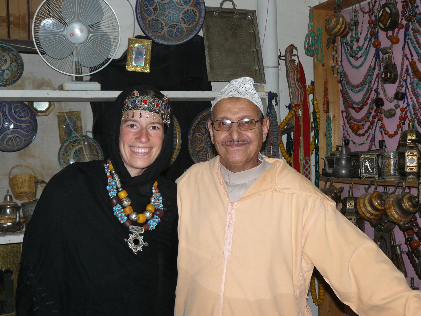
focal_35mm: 53
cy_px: 158
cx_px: 210
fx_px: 645
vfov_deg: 27.5
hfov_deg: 36.2
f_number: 2.8
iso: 100
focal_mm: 8.8
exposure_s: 1/30
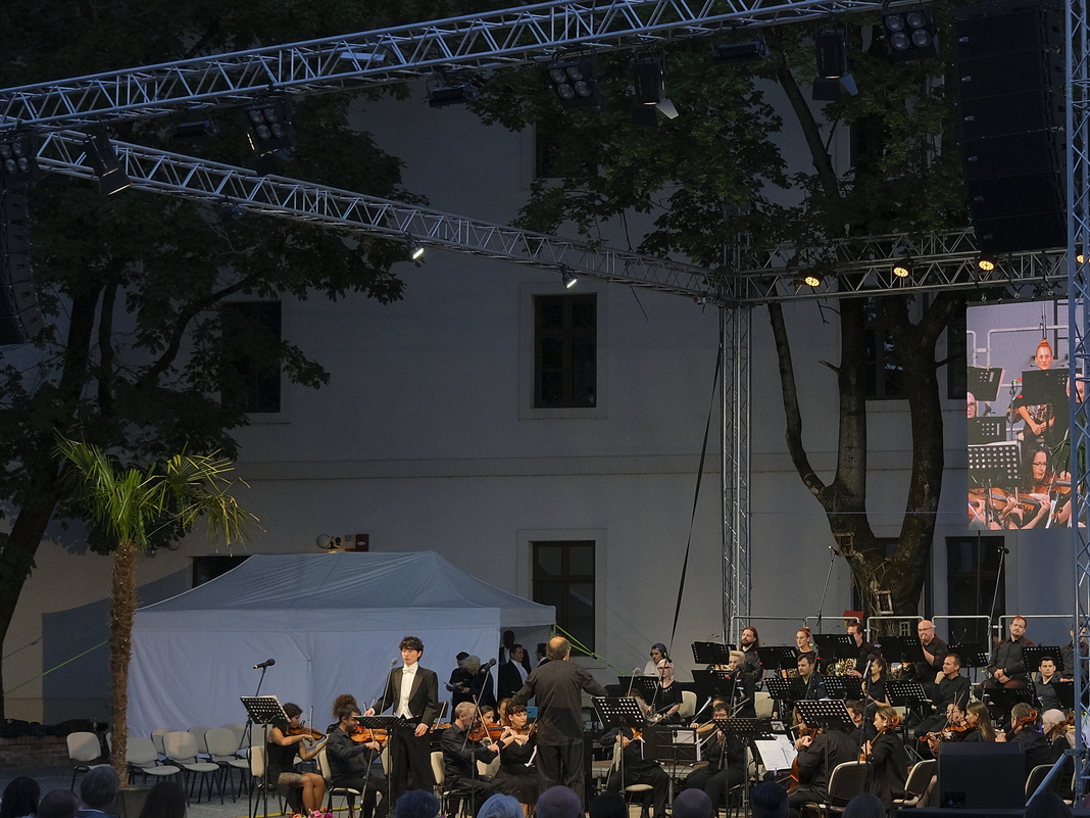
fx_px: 2393
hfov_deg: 25.3
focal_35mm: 76
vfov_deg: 19.4
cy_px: 376
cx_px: 848
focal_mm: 27.5
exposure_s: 1/125
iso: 800
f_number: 4
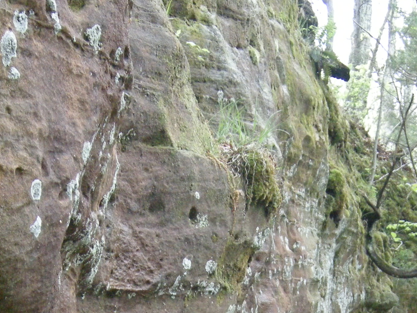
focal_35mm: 112
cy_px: 478
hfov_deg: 17.6
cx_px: 204
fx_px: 1349
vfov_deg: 12.5
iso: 400
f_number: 2.7
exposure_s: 1/44.6
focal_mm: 7.5
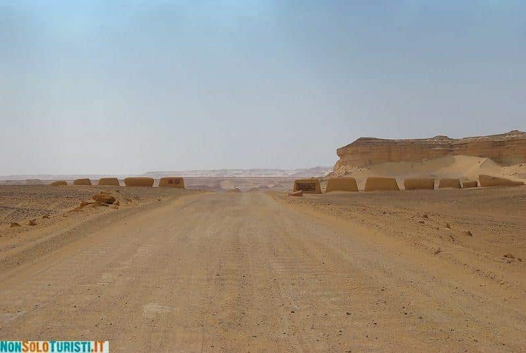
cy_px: 176
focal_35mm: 57
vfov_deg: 23.9
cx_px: 263
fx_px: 834
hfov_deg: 35.0
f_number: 9
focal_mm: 38
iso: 100
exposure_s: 1/320
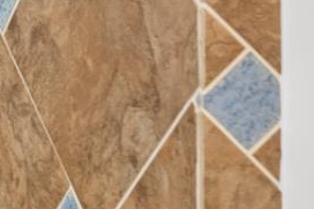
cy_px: 11
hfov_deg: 12.6
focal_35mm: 121
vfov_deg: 11.2
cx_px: -469
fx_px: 1054
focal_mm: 21.9
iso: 320
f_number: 7.1
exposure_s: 1/1.25
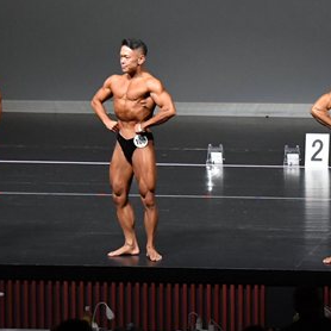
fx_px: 3462
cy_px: 135
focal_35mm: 320
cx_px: 373
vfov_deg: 5.5
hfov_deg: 5.5
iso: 5000
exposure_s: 1/400
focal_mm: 90
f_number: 5.6
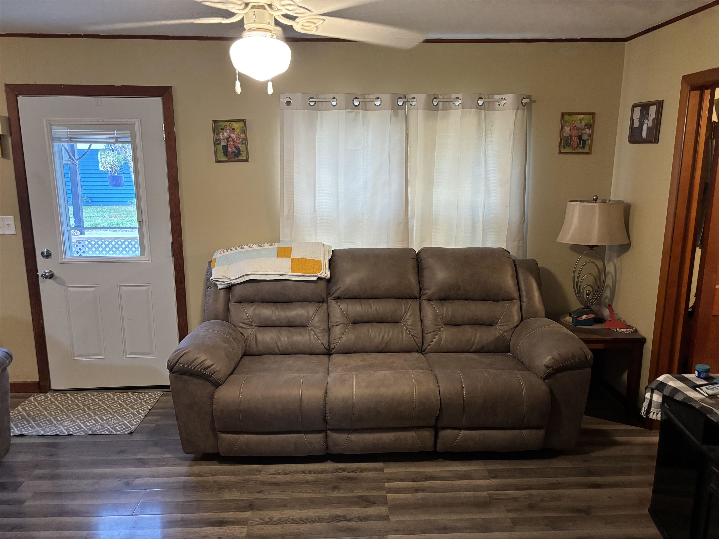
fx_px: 540
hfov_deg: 67.3
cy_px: 270
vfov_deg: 53.1
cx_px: 360
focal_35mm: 26
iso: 500
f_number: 1.6
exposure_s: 1/40
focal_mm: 5.96
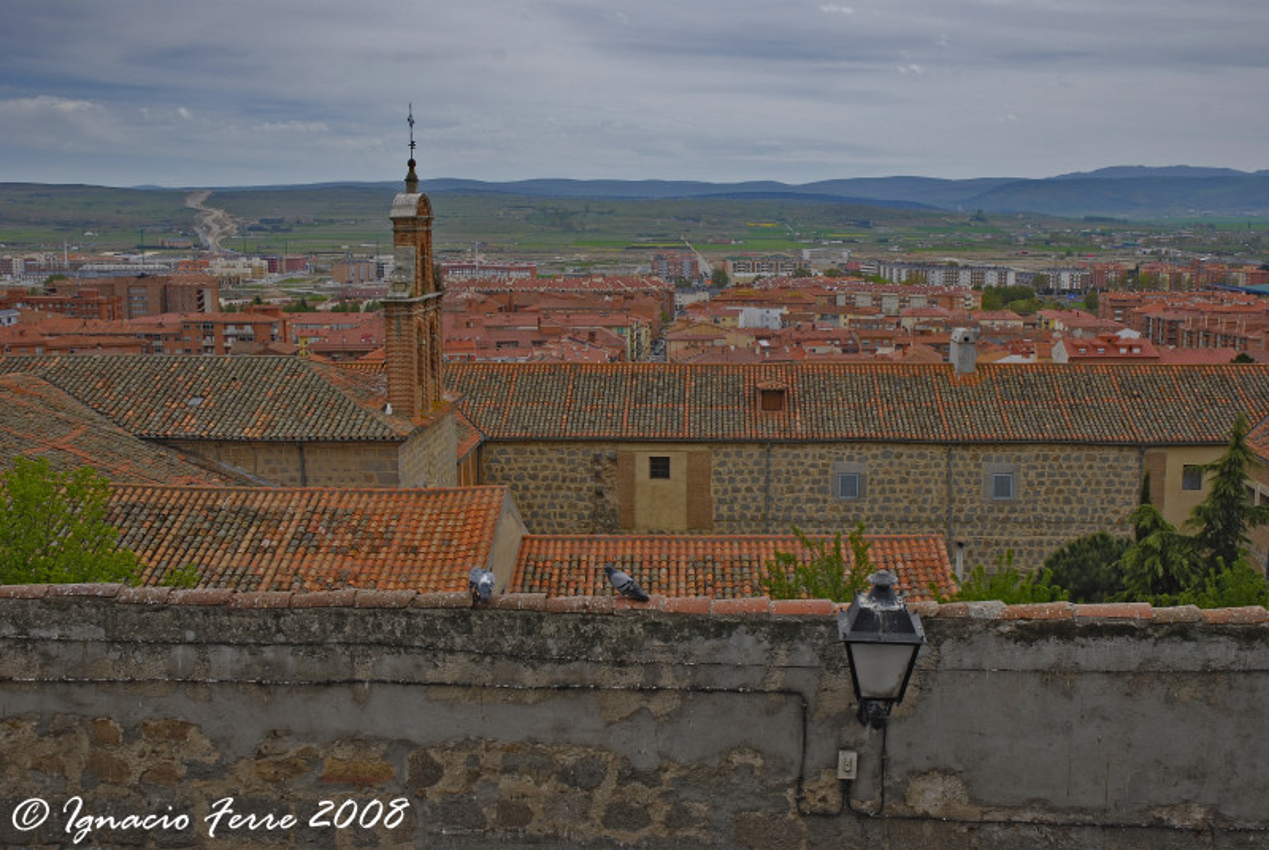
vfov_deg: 33.1
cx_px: 634
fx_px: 1430
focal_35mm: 40
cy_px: 425
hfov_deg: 47.9
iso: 100
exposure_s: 1/125
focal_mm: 27
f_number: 9
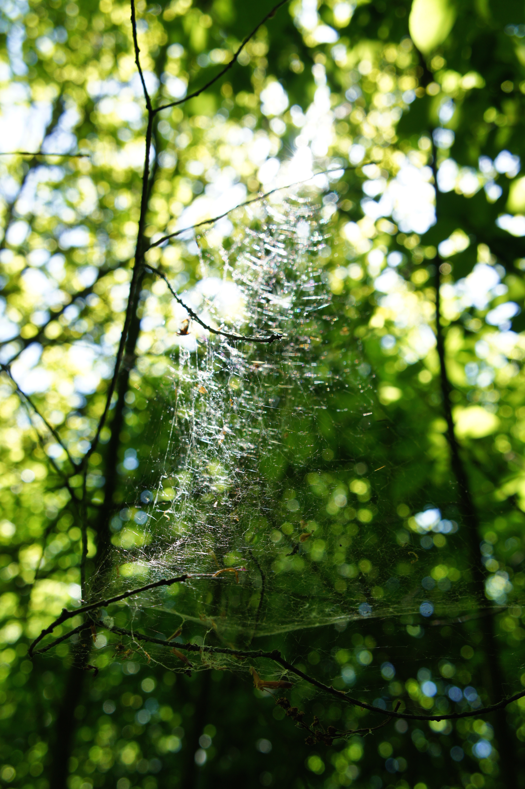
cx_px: 262
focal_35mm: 42
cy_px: 394
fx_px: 920
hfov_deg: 31.9
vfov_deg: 46.4
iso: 200
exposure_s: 1/100
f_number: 5.6
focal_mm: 28
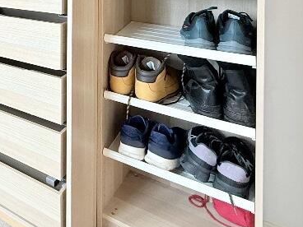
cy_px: -42
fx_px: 341
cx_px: -14
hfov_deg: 40.5
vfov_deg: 31.3
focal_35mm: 39
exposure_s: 1/100
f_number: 2.2
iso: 200
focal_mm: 2.22
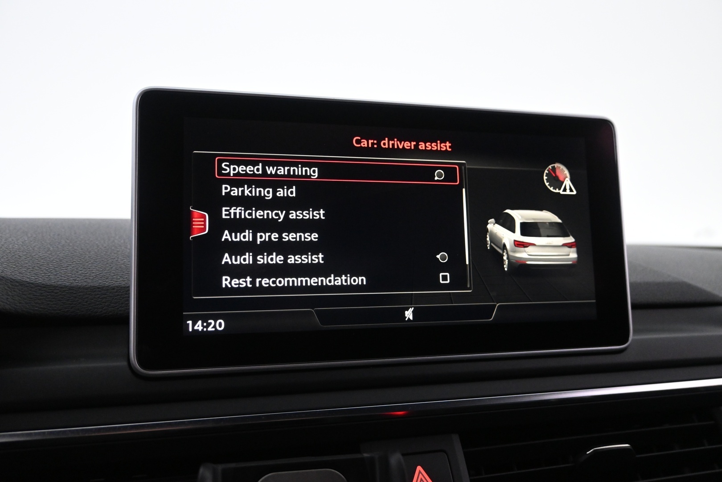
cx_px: 361
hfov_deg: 63.2
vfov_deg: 44.6
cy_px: 241
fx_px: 587
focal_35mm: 29
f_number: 3.8
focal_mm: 19.5
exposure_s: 1/60
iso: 3200
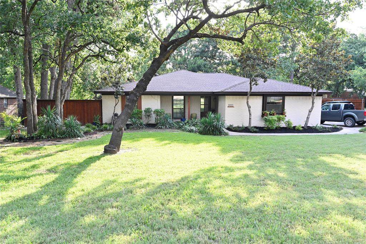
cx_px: 183
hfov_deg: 73.8
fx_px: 244
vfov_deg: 53.1
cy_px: 122
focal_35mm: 24
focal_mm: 24
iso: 2500
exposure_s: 1/500
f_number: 5
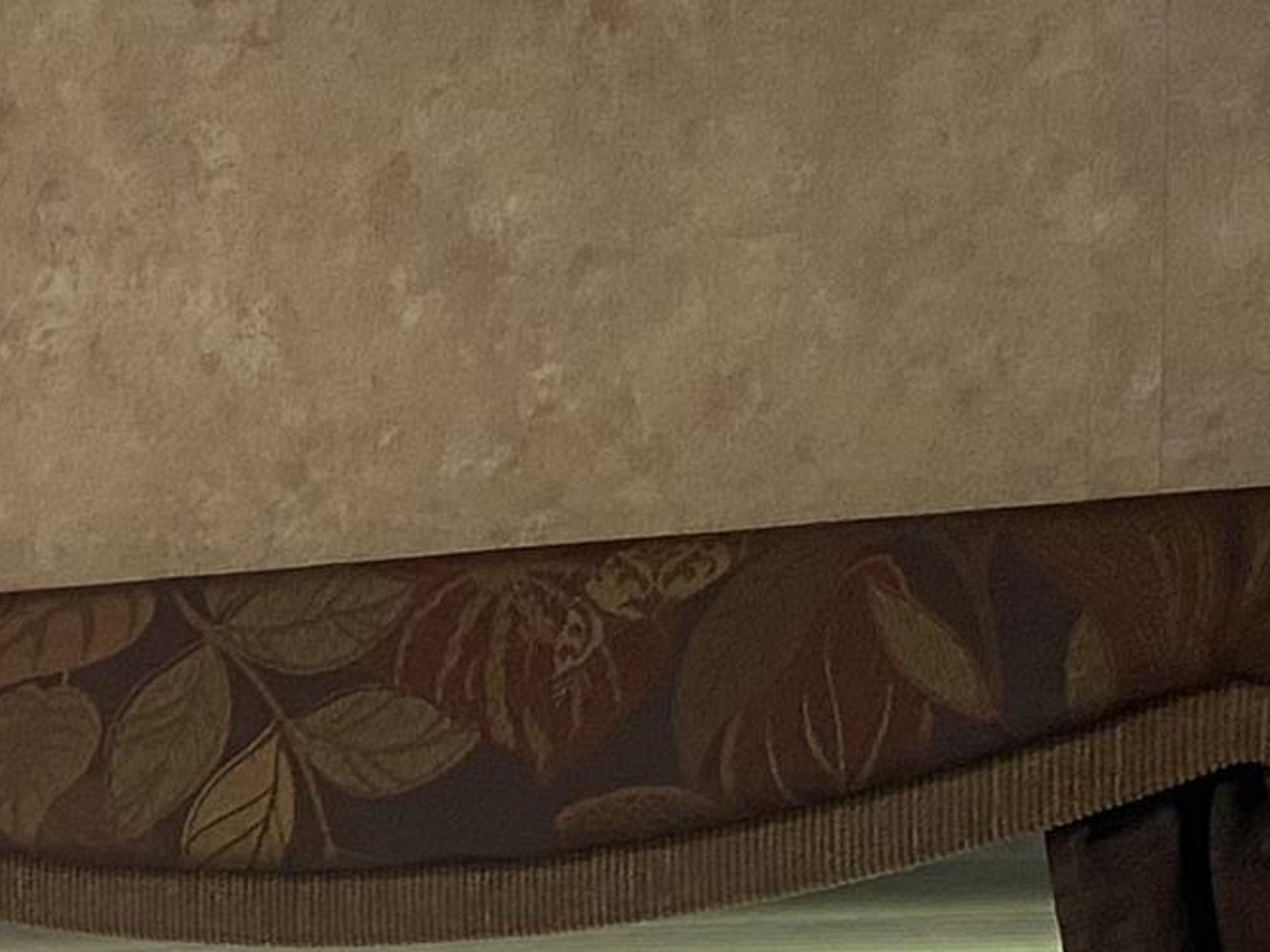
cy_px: 1553
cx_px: -652
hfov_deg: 15.2
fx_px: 4401
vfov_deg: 11.7
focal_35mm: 120
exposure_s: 1/69
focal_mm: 4.25
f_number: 1.8
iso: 125
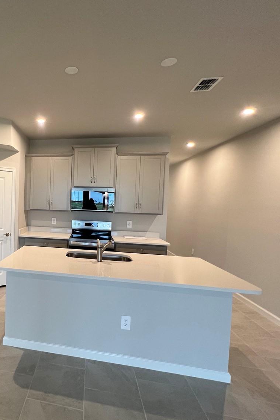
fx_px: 222
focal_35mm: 19
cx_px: 38
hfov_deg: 57.3
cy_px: 213
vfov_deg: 86.9
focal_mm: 1.57
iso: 250
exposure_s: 1/120
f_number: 1.8
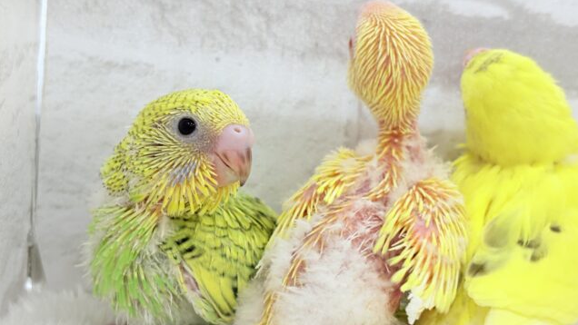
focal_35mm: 57
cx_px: 289
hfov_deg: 36.6
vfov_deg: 21.1
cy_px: 202
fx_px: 874
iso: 80
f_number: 1.6
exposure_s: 1/100
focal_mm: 5.96
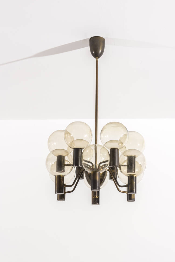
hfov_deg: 17.5
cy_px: 136
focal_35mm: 78
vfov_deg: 26.0
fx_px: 568
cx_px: 97
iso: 100
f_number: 14
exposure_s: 1/200
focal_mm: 70
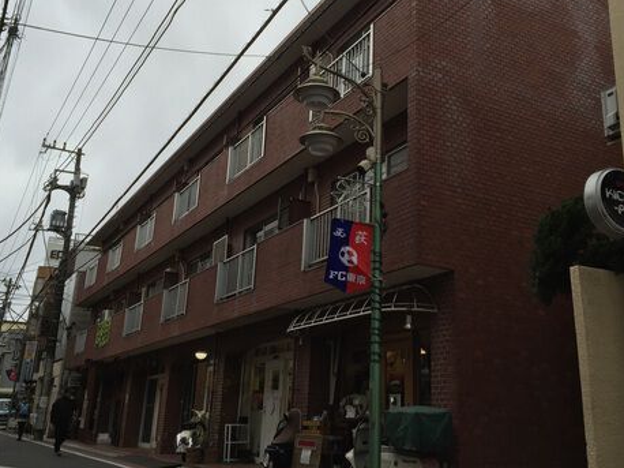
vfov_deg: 37.5
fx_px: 685
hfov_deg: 48.9
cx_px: 338
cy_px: 186
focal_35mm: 38
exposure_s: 1/395
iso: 32
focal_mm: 4.15
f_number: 2.2
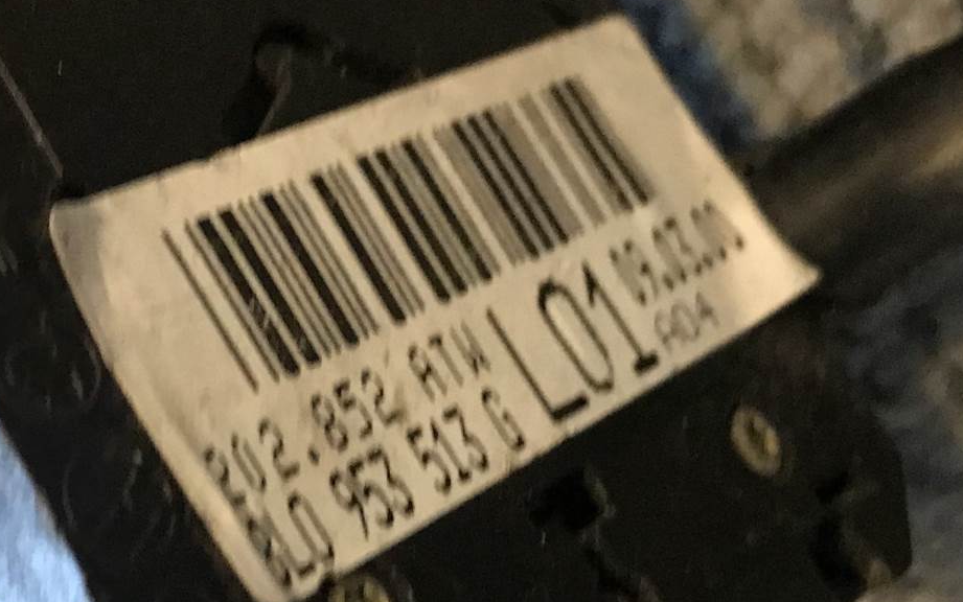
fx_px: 866
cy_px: 277
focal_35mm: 33
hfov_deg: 58.1
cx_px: 490
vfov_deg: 38.3
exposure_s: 1/7
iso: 80
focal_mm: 3.99
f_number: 1.8
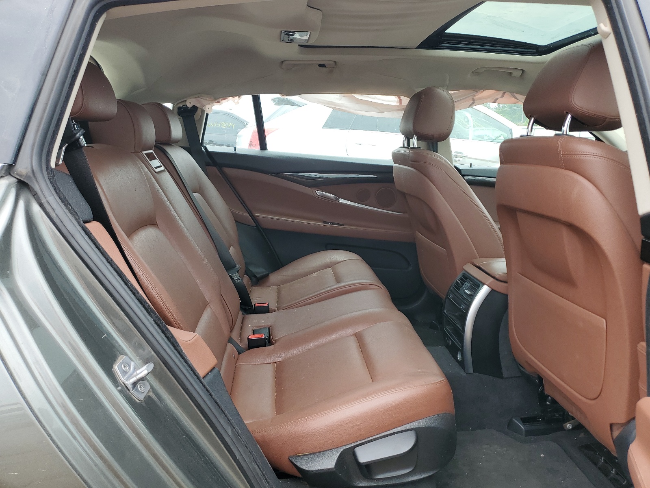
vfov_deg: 53.1
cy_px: 244
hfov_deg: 67.3
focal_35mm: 26
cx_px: 325
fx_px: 488
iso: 50
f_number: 1.5
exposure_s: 1/333
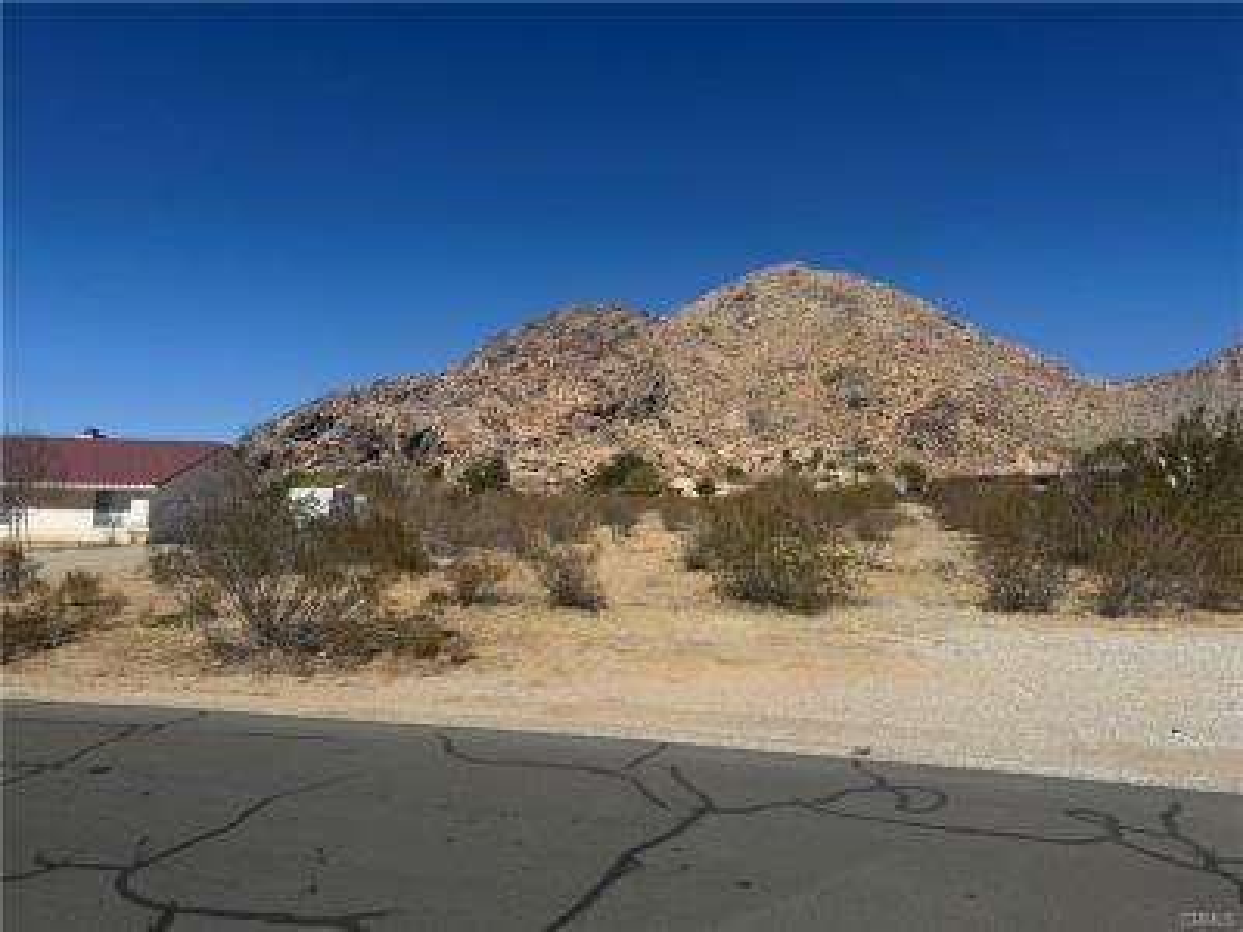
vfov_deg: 56.8
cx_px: 622
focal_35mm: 24
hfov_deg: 71.6
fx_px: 862
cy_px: 466
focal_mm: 6.76
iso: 80
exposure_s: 1/10417
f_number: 1.78
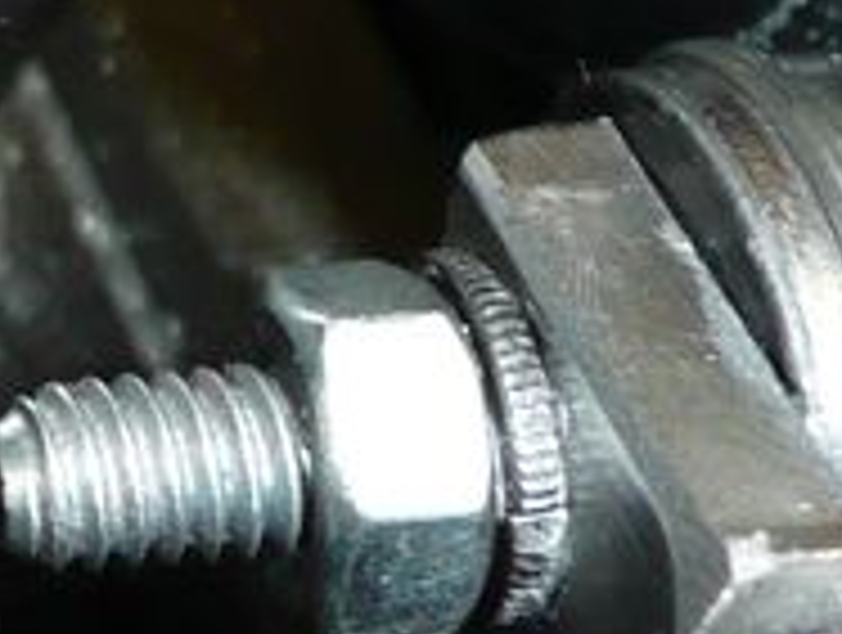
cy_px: -450
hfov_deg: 12.2
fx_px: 3729
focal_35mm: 153
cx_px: -504
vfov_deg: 9.3
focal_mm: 4.6
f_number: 3.3
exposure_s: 1/30
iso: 200
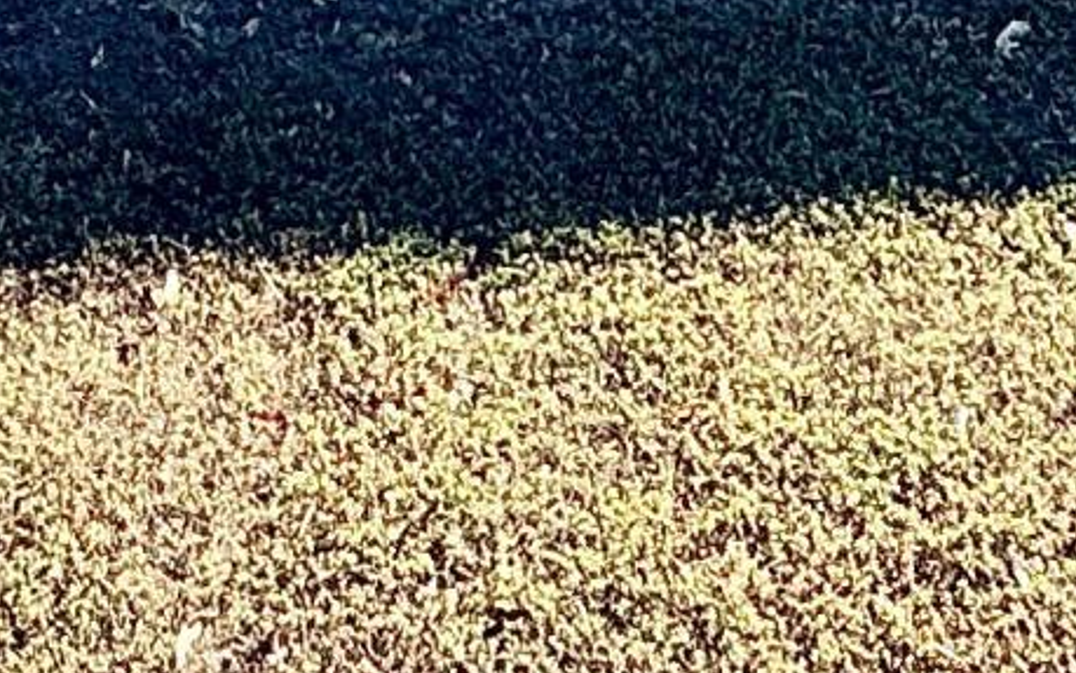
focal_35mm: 97
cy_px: -1287
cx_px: 382
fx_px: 2845
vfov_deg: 10.2
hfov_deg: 21.4
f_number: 2.2
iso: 40
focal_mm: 2.22
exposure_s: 1/713
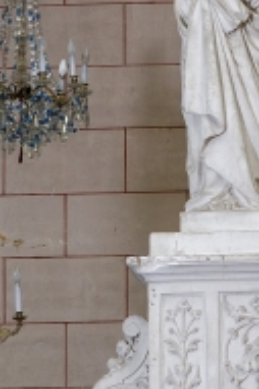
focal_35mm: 281
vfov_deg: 7.3
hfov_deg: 4.9
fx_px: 3038
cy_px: -33
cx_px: 292
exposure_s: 1/4
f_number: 10
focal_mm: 70
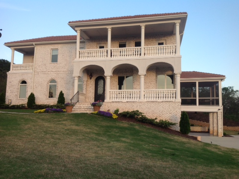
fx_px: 241
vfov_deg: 40.6
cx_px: 120
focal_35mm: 35
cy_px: 90
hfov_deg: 52.7
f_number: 2.4
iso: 50
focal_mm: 4.28
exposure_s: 1/270
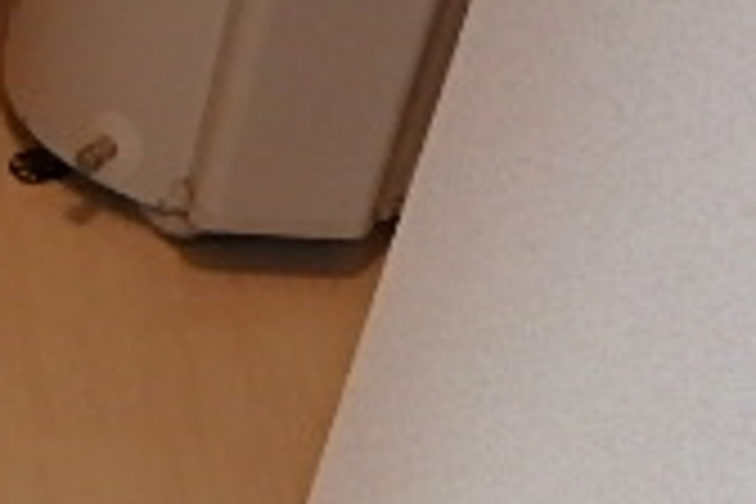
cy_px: 842
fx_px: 1743
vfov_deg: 14.8
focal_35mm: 83
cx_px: -135
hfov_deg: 22.6
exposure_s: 1/30
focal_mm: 3.7
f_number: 3.5
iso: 400
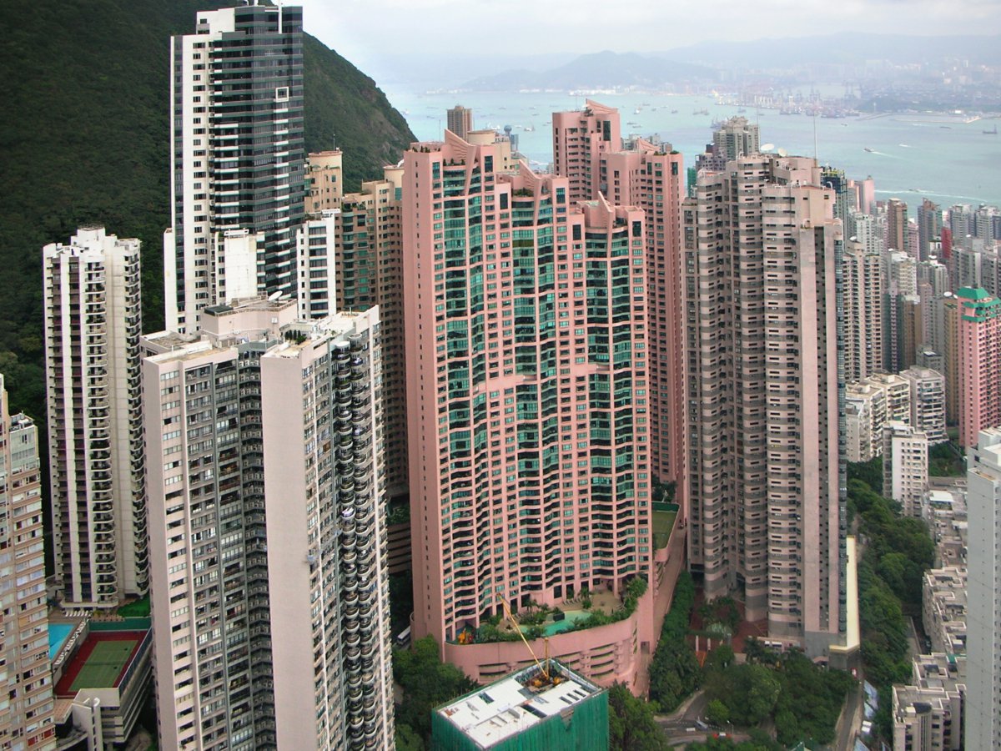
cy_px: 376
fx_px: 1012
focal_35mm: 35
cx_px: 500
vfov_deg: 40.7
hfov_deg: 52.6
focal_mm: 5.8
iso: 50
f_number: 8.5
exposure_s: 1/49
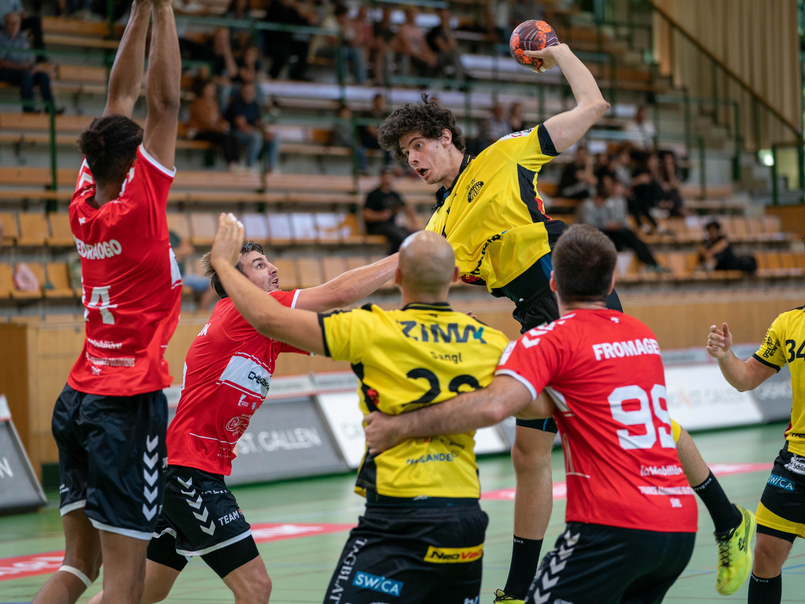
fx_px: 3046
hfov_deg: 15.1
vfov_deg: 11.3
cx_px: 440
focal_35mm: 131
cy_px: 302
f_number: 2.8
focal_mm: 121
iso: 1250
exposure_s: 1/640
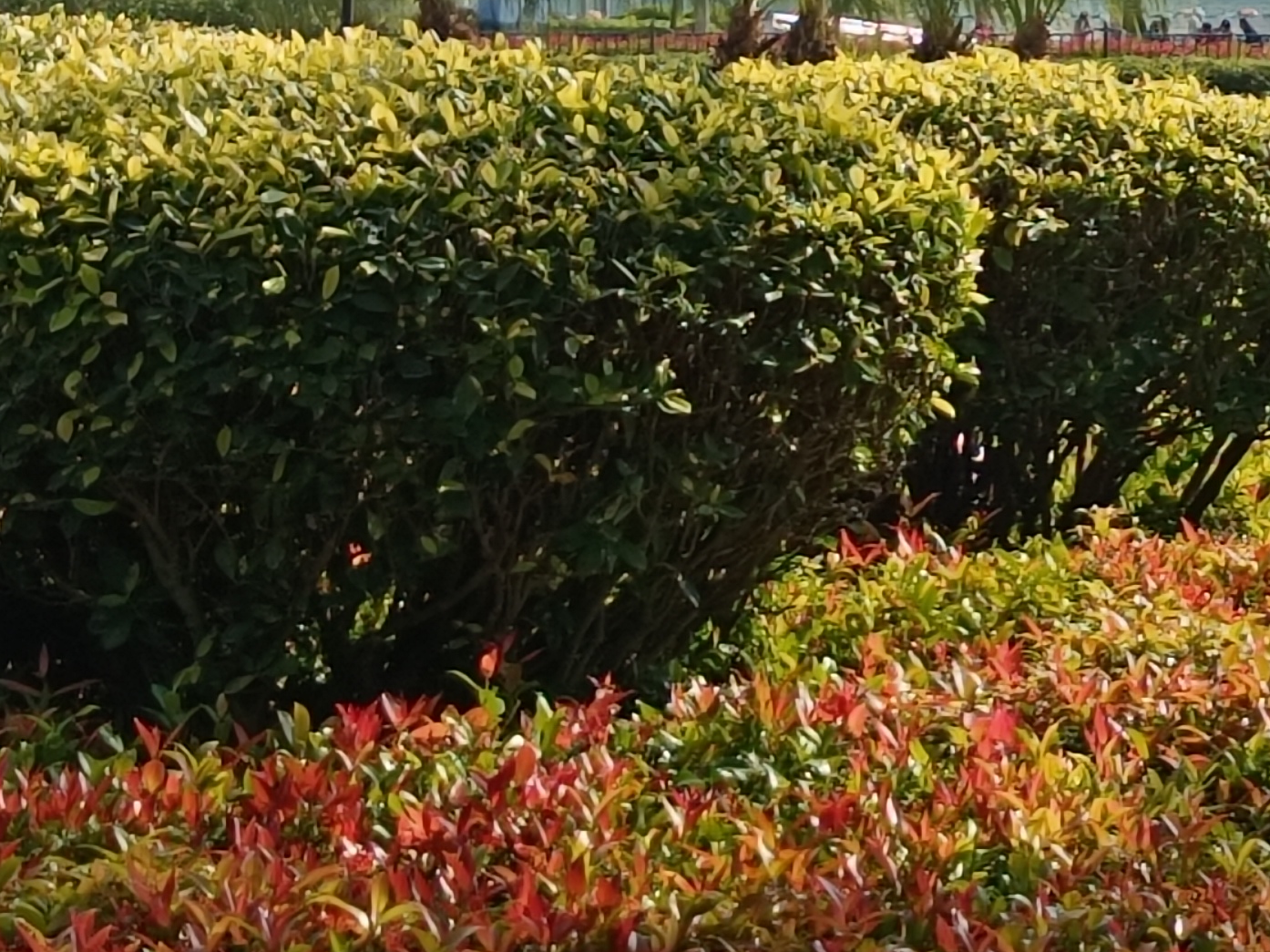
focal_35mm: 132
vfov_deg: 10.9
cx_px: 1611
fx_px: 4842
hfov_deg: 14.4
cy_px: -390
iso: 100
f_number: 1.88
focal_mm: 5.59
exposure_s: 1/480
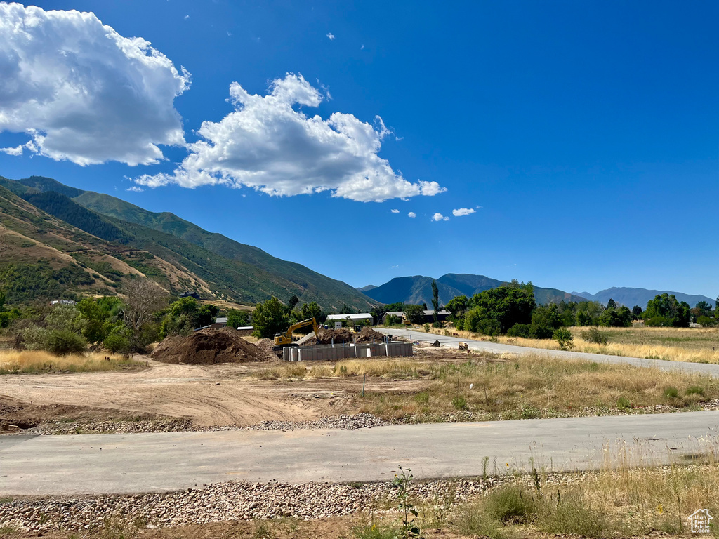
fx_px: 540
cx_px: 360
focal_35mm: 26
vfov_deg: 53.1
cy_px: 270
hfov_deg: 67.3
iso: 50
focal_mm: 5.1
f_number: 1.6
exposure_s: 1/5319
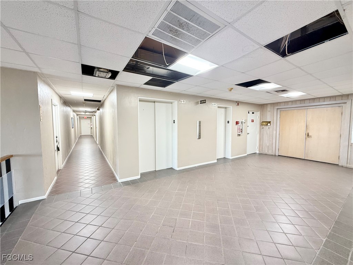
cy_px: 132
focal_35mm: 14
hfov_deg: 102.1
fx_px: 143
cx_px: 176
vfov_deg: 85.7
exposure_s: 1/60
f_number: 2.2
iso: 200
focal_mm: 2.22
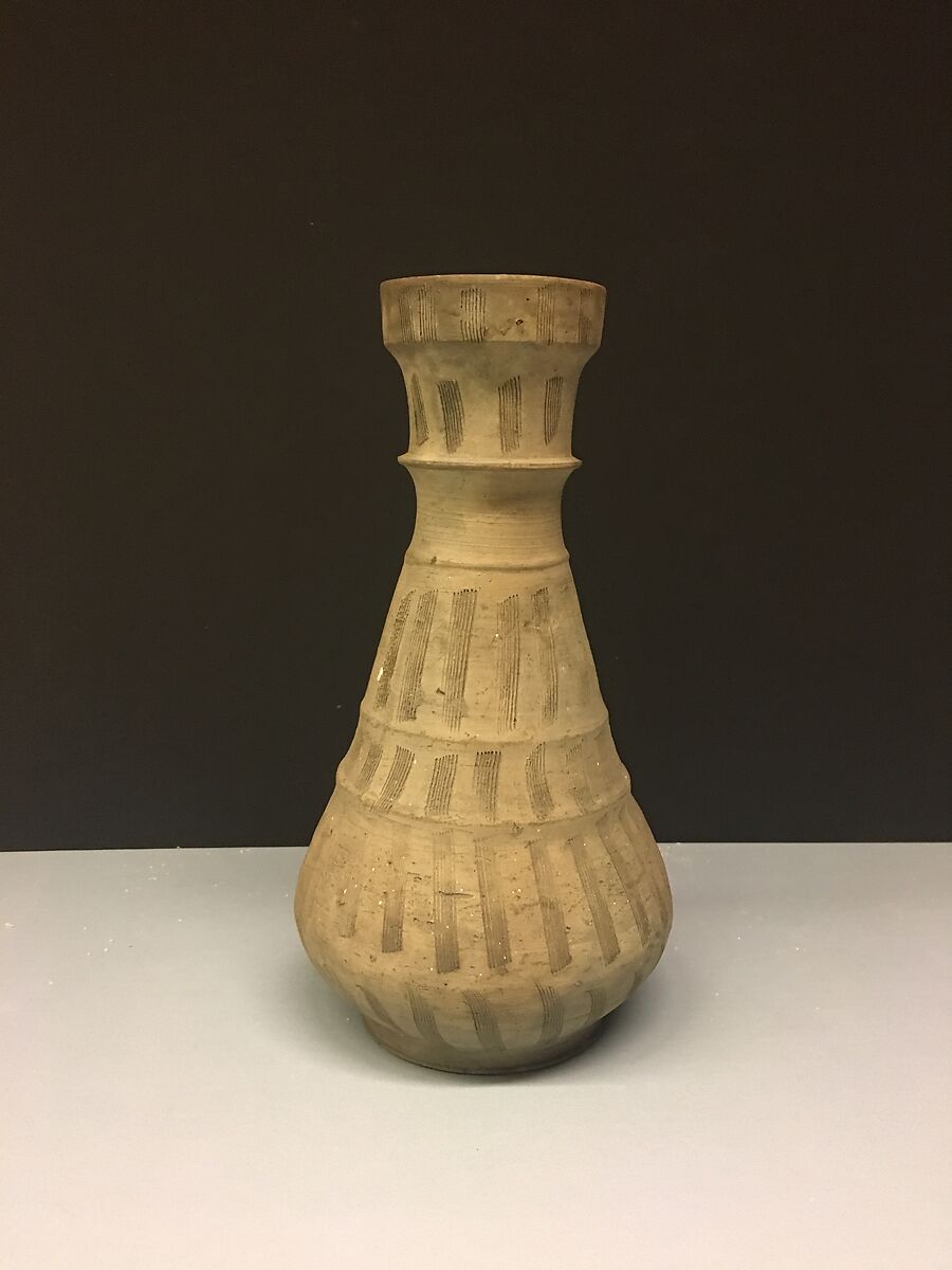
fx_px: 1063
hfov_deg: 48.2
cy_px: 635
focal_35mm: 29
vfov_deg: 61.7
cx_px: 476
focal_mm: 4.15
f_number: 2.2
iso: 200
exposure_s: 1/30
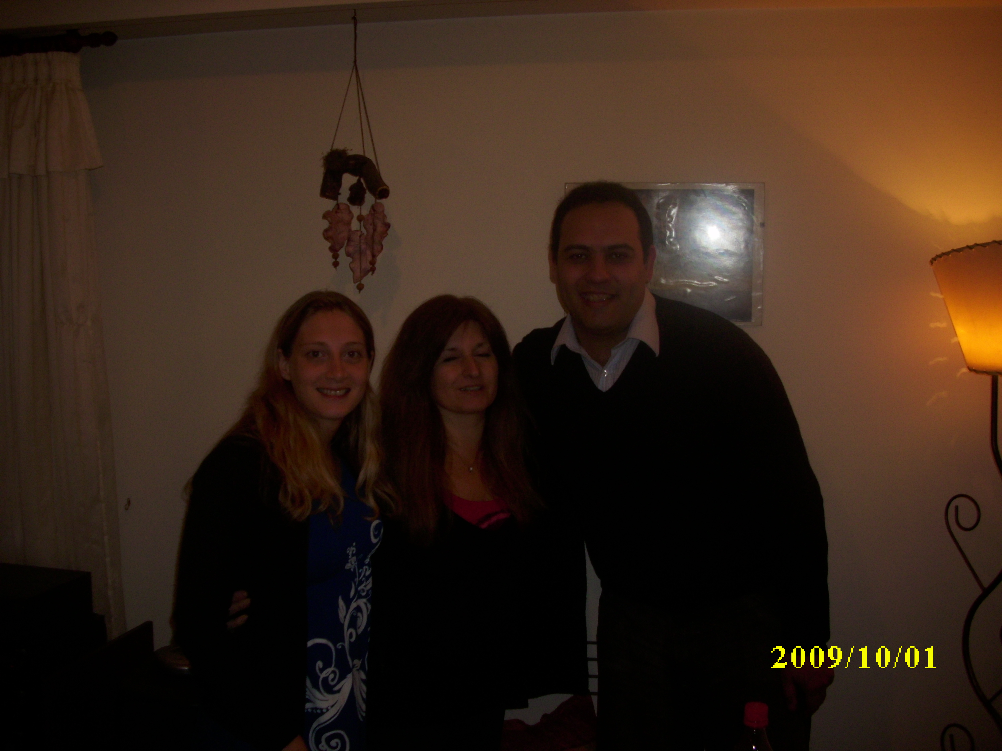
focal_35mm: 31
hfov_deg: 58.4
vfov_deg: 45.4
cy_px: 376
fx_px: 897
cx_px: 501
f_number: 2.8
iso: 50
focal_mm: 6.2
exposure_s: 1/30
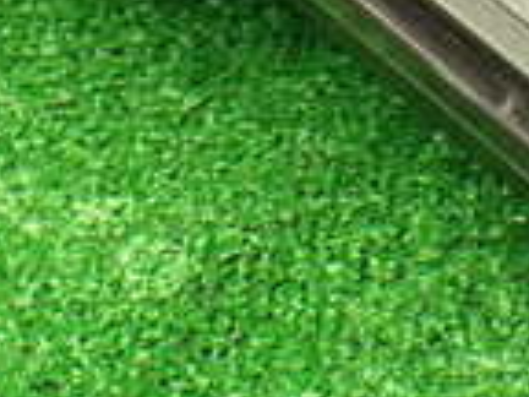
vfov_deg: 11.2
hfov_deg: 15.7
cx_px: 345
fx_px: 1910
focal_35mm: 125
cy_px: -272
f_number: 2.3
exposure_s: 1/100
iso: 800
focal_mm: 5.4
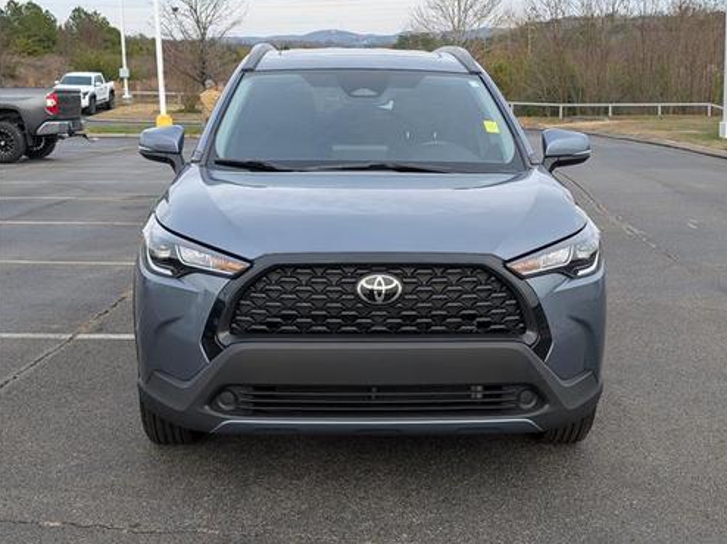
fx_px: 1050
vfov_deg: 29.1
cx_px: 366
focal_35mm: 50
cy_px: 271
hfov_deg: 38.2
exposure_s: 1/227
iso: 27
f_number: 1.68
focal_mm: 6.9
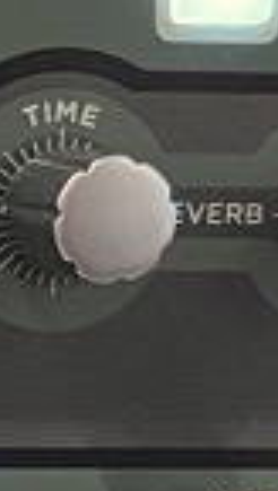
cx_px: -529
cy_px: 620
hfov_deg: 5.0
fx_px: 3054
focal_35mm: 234
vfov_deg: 9.1
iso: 500
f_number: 1.6
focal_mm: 5.1
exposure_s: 1/60
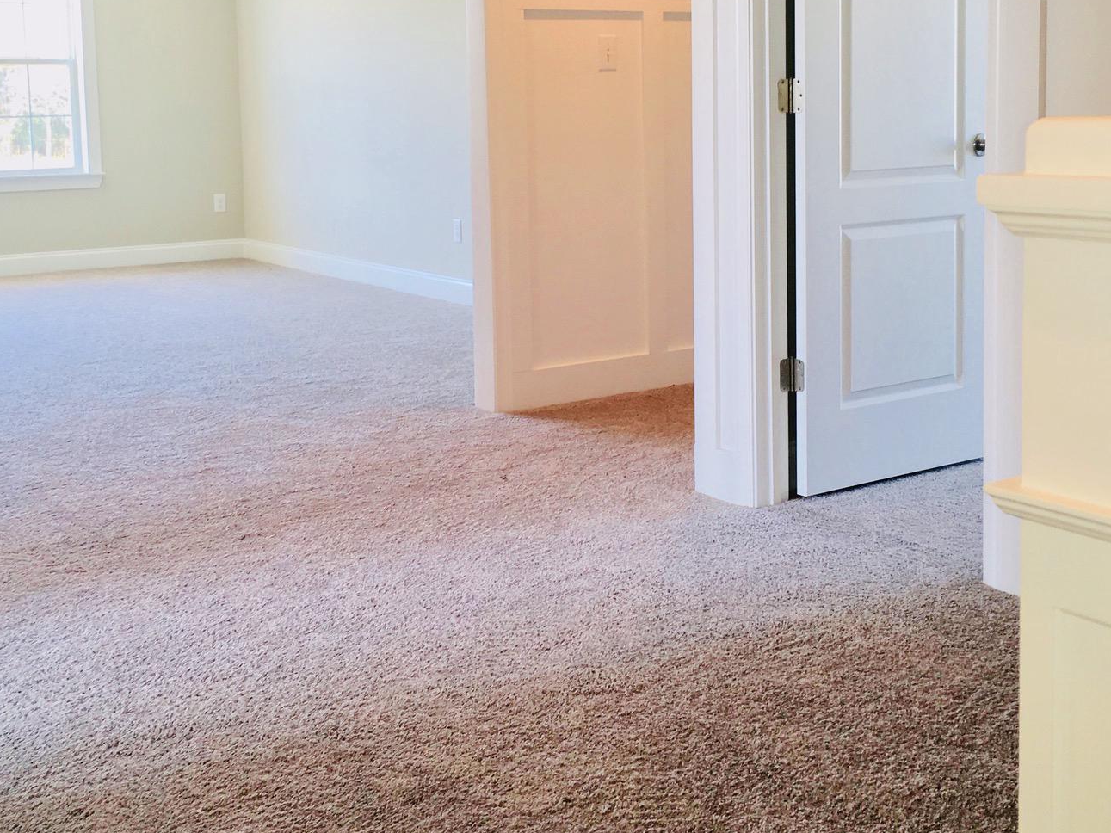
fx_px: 1476
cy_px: 238
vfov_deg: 31.1
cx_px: 561
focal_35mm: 46
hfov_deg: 41.2
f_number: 2.2
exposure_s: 1/30
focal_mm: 4.15
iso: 25
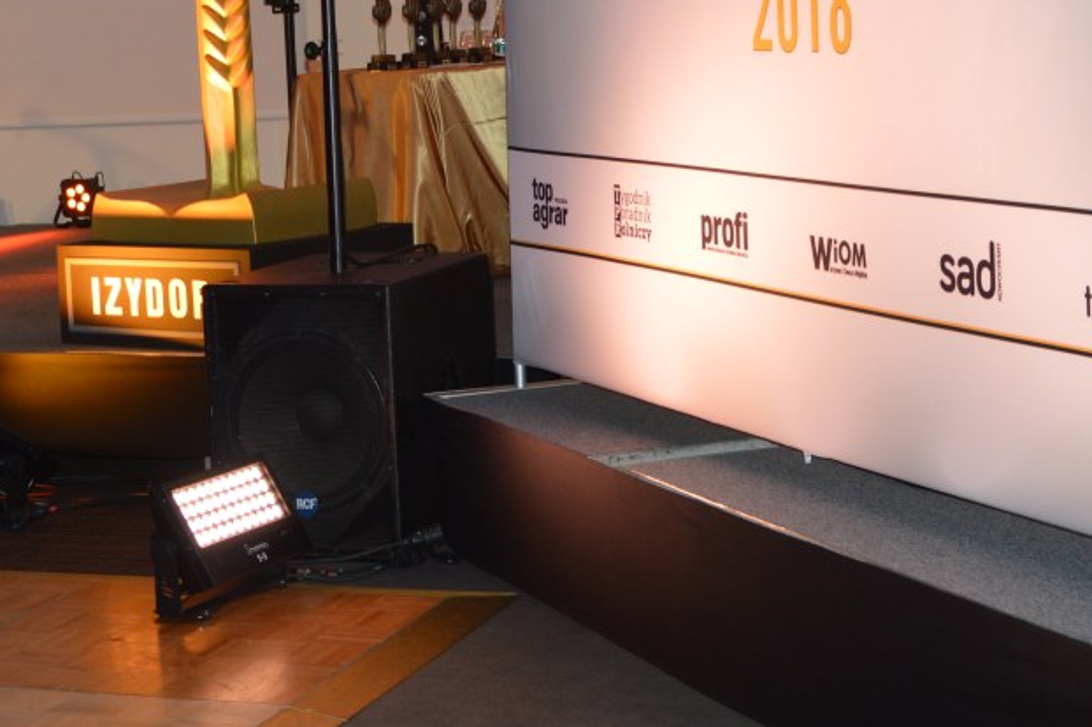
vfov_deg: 16.6
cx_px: 344
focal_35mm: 81
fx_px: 2456
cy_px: 72
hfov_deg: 24.9
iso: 400
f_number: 4
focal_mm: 28
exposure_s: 1/100
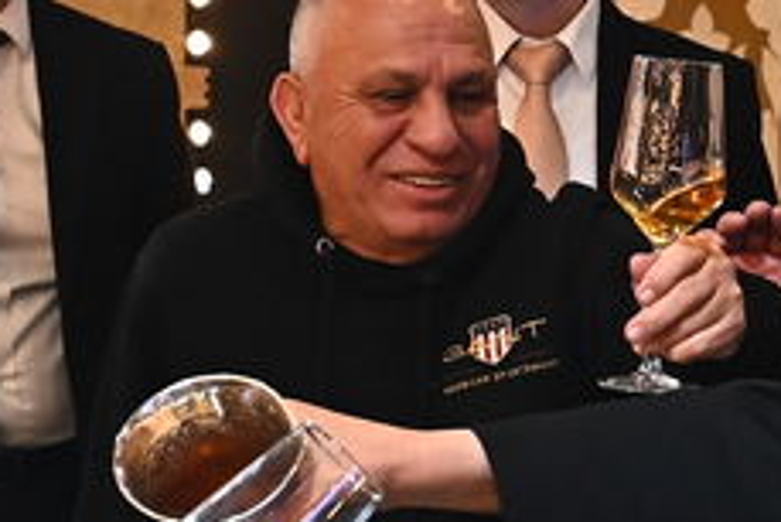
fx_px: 3842
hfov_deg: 11.3
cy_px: 635
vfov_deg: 7.7
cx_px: 1003
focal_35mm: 177
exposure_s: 1/200
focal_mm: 29
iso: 3200
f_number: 4.5
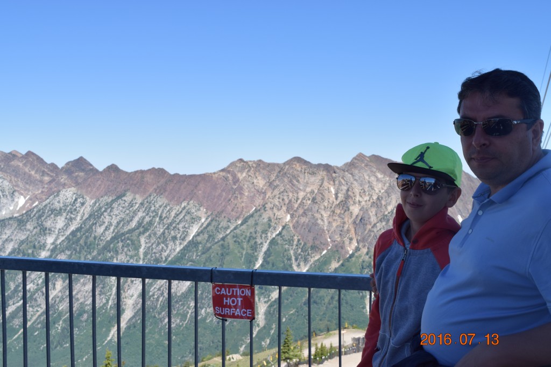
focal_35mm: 46
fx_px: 711
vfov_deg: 28.9
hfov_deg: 42.3
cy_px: 184
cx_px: 276
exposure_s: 1/400
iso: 200
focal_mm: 31
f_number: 10
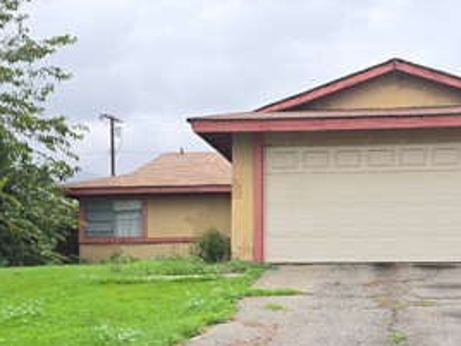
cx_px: 286
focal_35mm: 55
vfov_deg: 26.4
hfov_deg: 34.8
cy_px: 229
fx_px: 732
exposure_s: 1/60
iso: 20
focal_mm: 6.3
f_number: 1.7
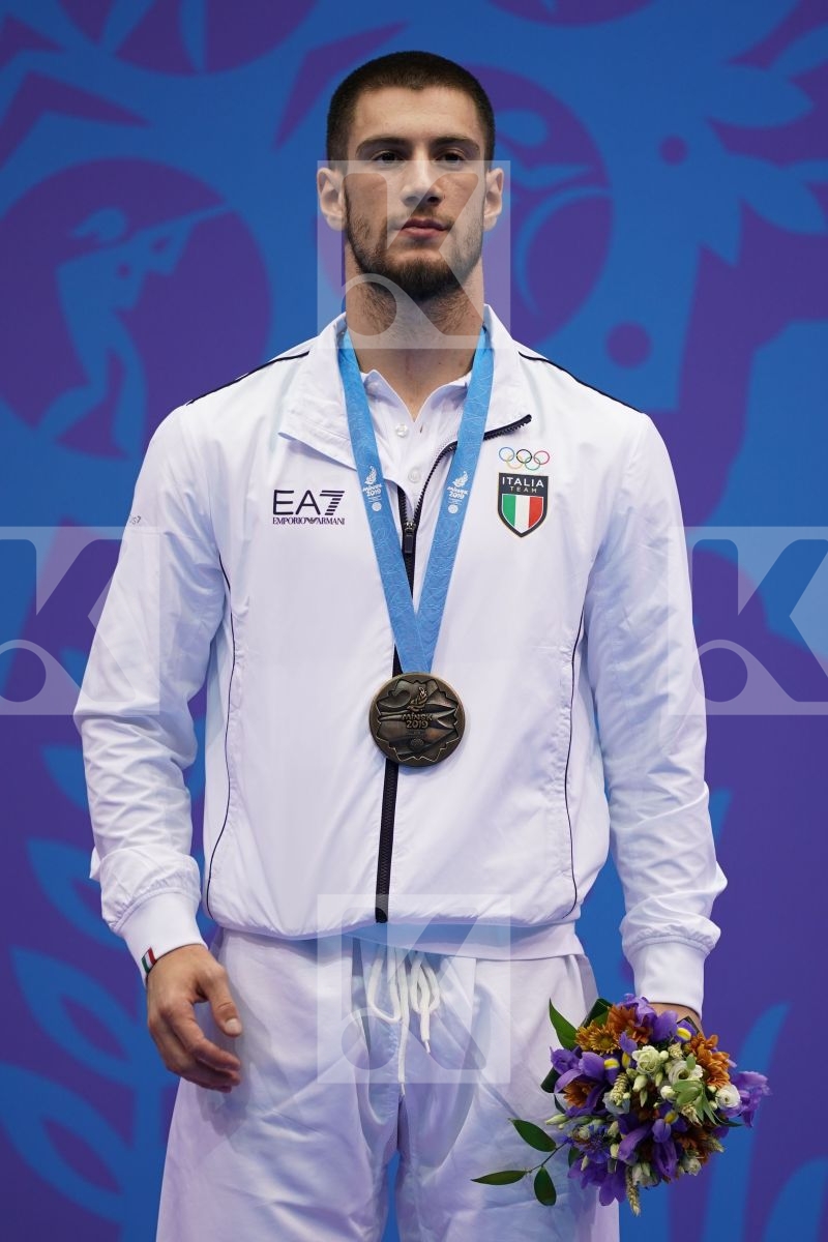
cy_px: 621
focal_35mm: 600
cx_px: 414
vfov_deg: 3.4
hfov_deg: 2.3
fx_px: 20698
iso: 400
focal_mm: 400
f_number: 2.8
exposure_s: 1/500
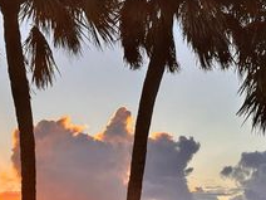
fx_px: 868
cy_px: 147
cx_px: 59
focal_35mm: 113
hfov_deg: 17.3
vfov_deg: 13.1
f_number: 1.78
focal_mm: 6.86
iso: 64
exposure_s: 1/303
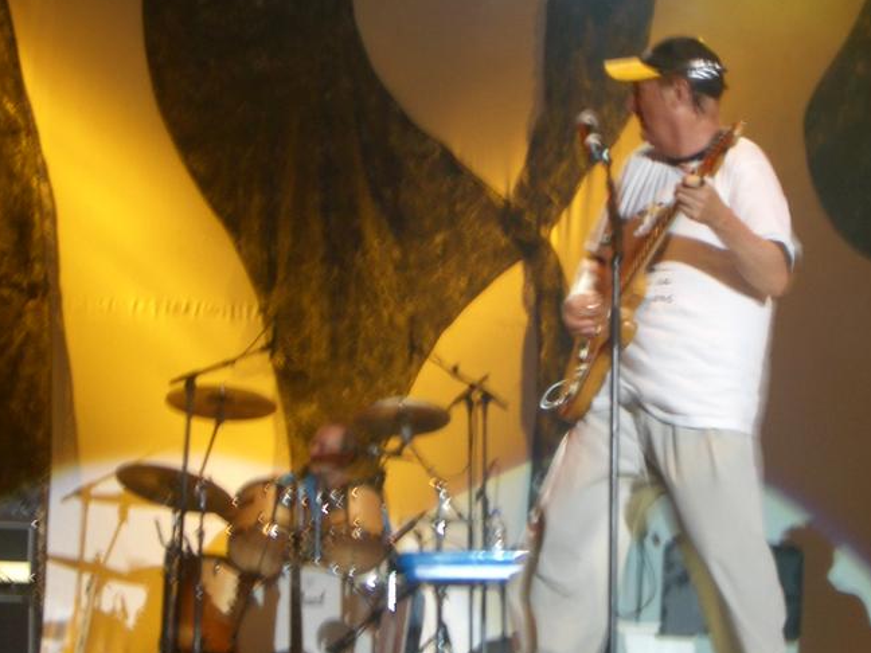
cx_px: 526
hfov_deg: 16.8
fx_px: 2944
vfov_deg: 12.7
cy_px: 316
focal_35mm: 117
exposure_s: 1/8
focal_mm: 12.2
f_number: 3.9
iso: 50
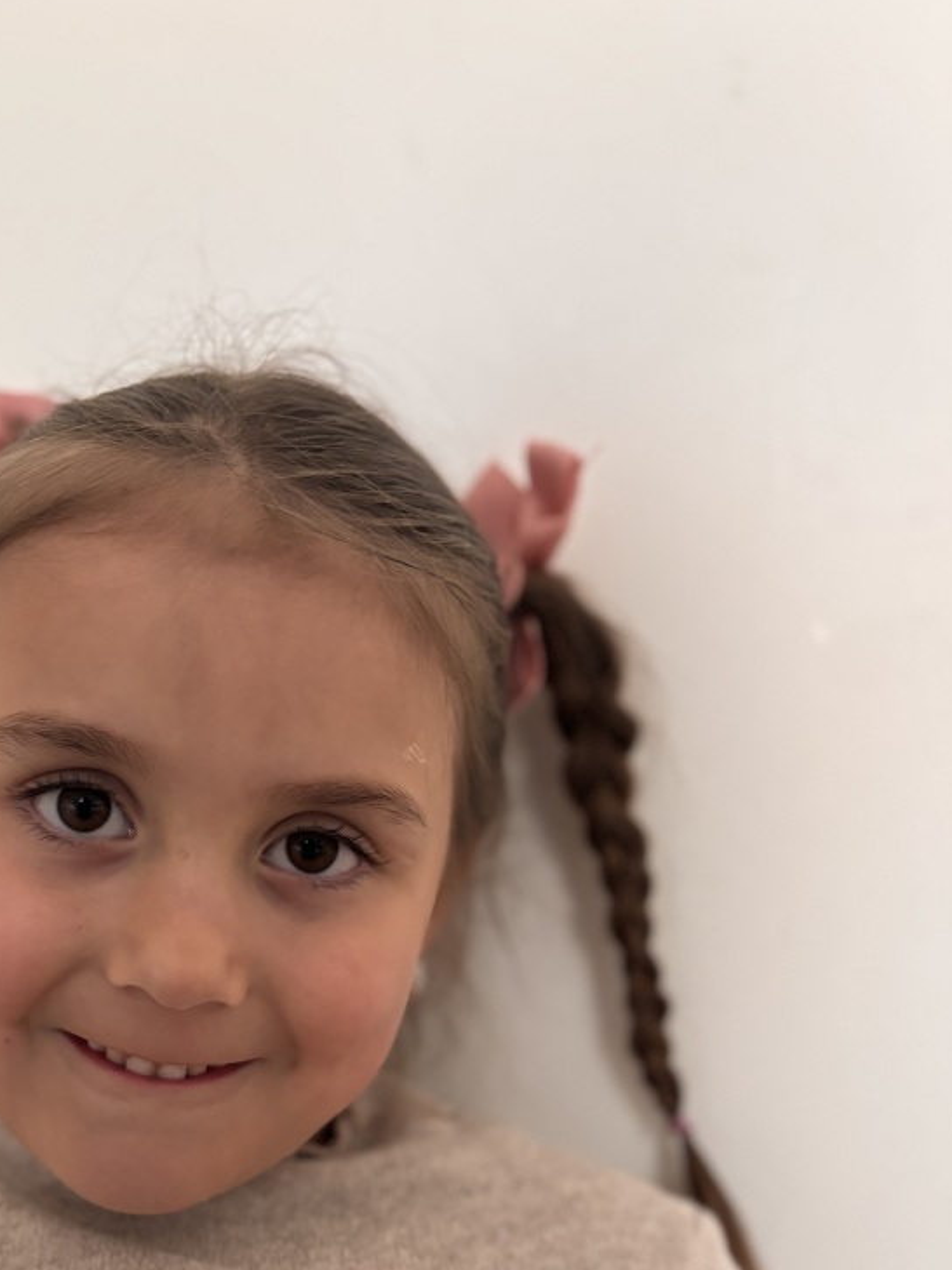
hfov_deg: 37.0
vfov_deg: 47.8
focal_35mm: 38
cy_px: 890
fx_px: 1394
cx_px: 266
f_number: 1.6
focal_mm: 5.96
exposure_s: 1/60
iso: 400
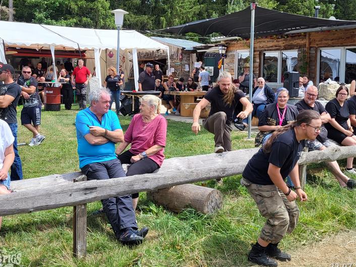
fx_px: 329
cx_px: 186
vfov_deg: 44.0
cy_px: 114
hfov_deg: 56.8
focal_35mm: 32
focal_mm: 5.4
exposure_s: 1/1041
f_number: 1.8
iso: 40
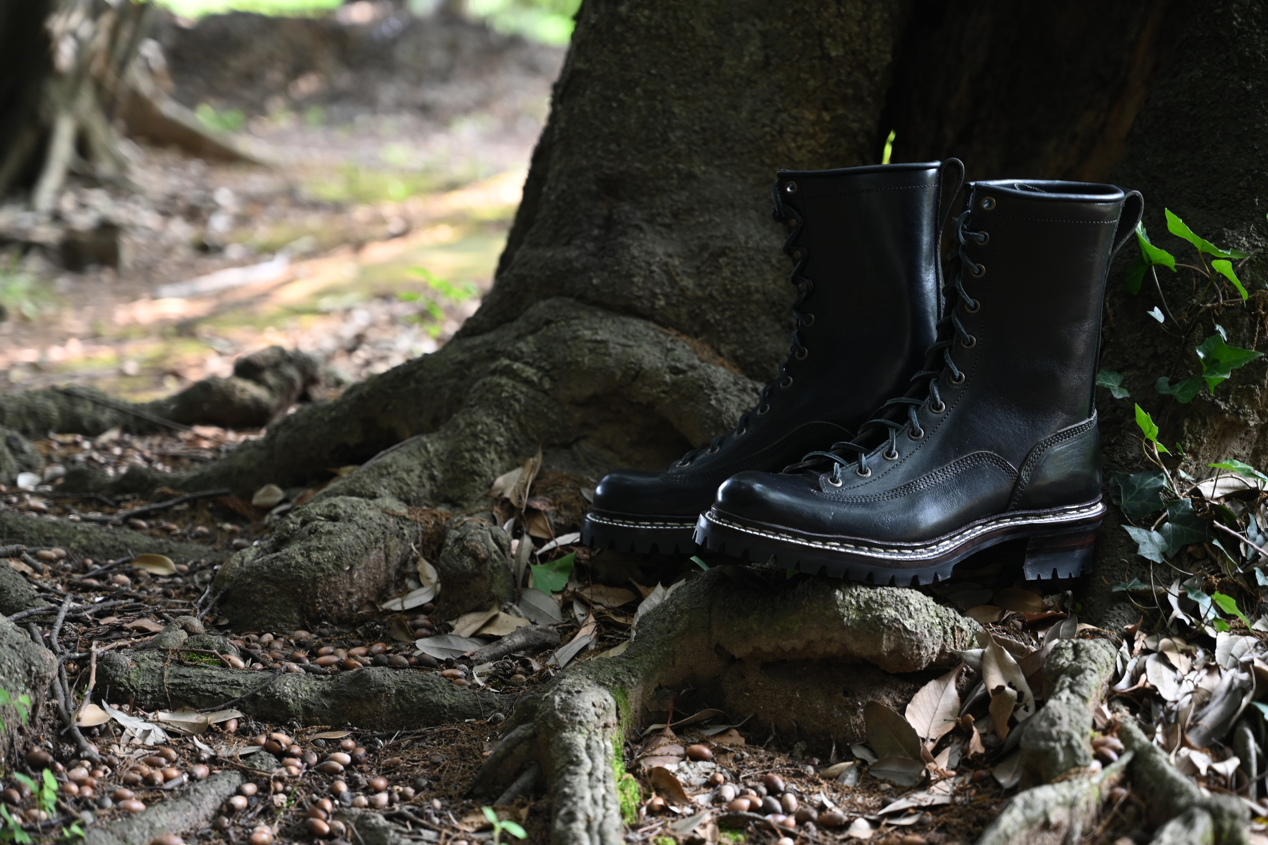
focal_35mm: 70
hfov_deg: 28.8
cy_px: 422
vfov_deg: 19.4
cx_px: 634
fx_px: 2465
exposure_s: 1/80
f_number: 4
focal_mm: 70
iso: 400
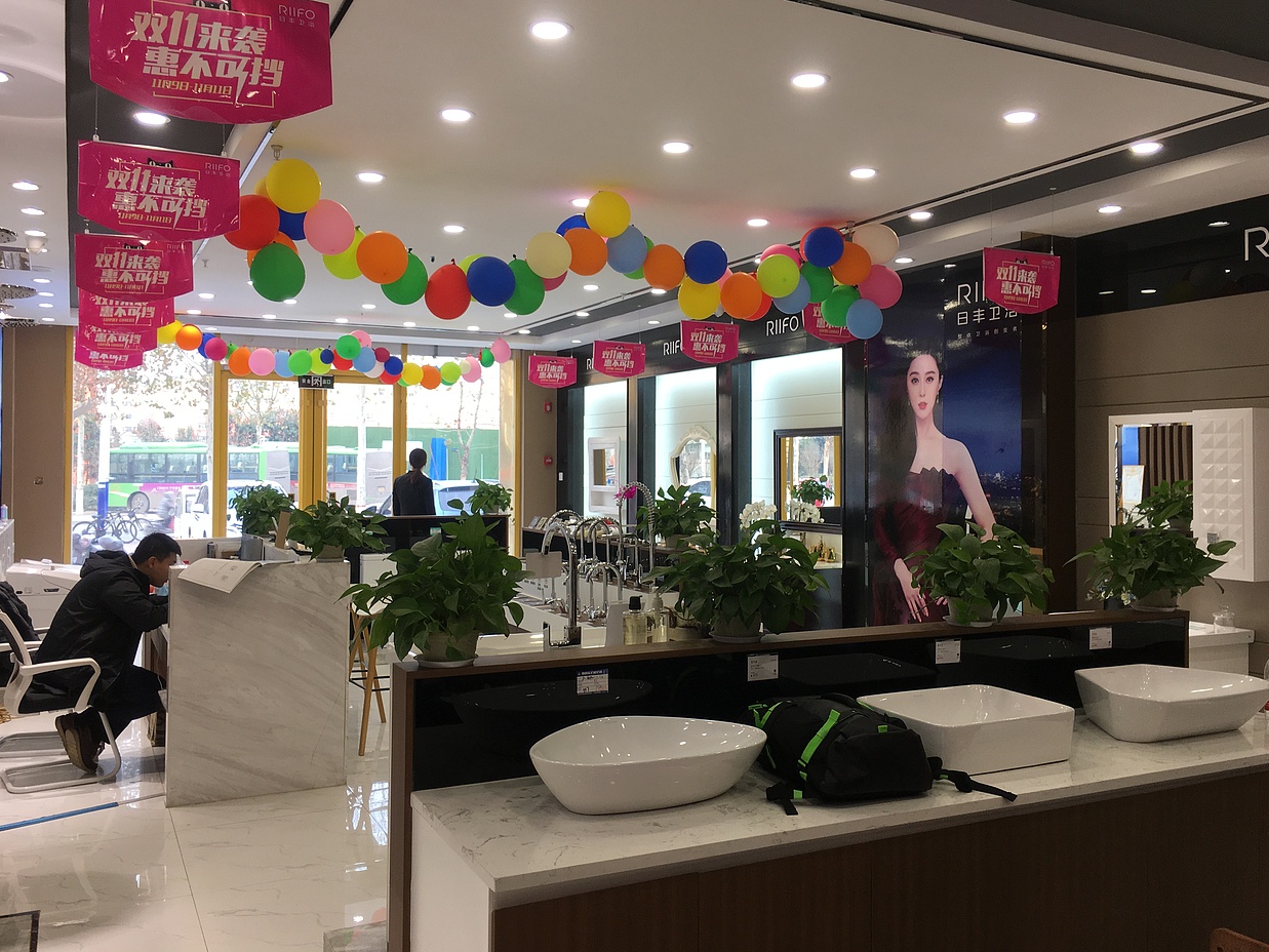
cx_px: 653
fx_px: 1100
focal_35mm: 30
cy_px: 461
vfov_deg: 46.8
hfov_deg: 59.9
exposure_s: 1/50
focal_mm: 4.15
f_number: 2.2
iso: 25
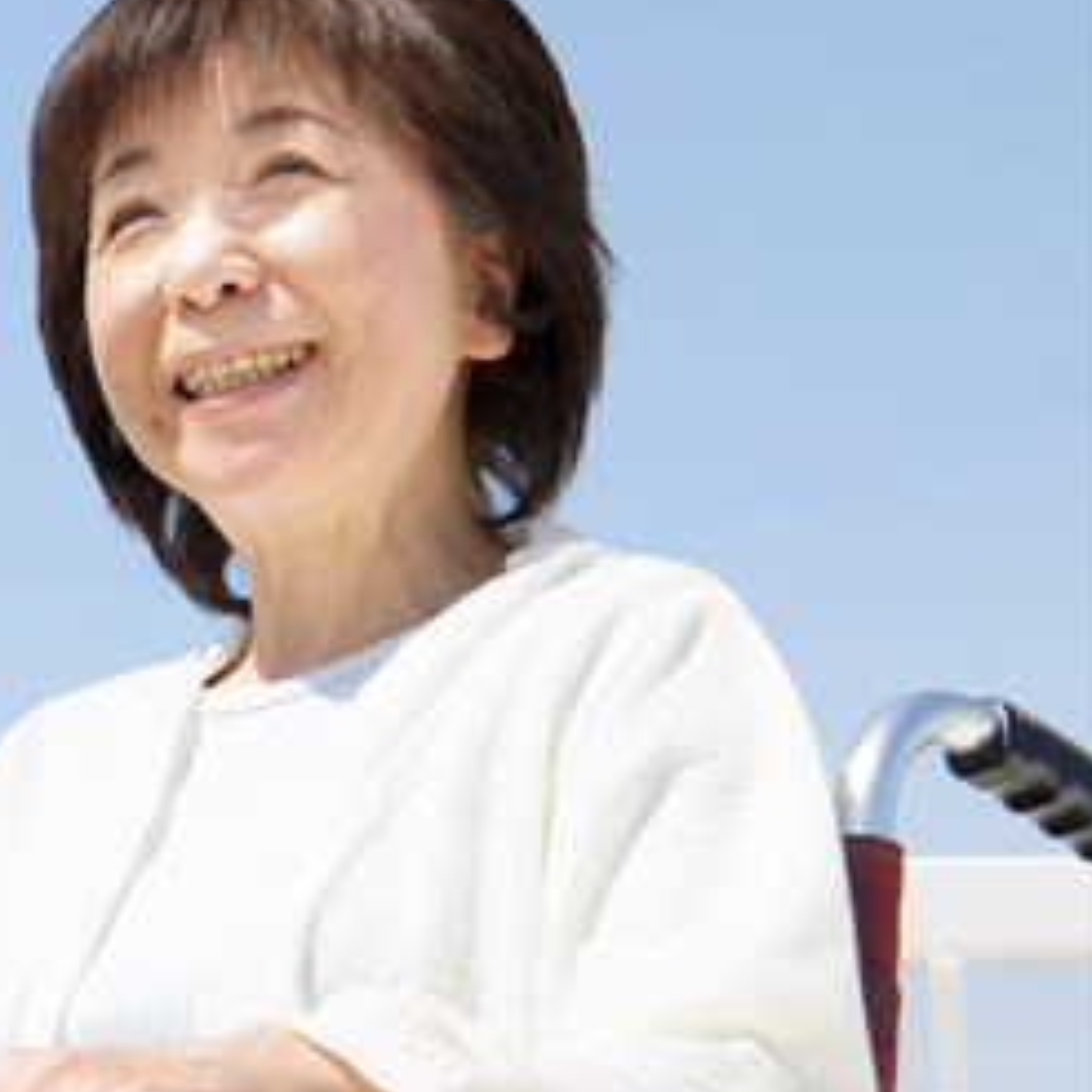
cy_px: 746
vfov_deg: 15.5
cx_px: -488
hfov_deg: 14.6
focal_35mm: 112
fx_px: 3997
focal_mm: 45
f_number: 8
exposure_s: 1/800
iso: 200
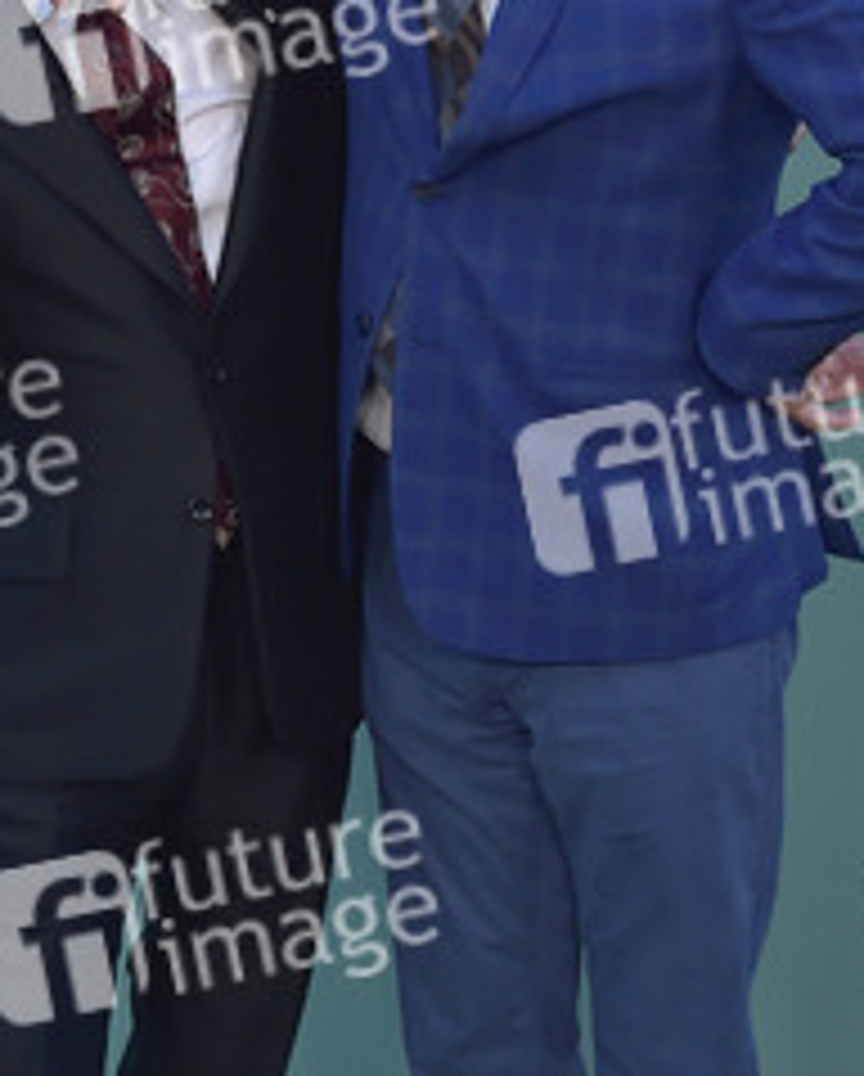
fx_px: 2200
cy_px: 243
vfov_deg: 27.0
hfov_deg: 22.2
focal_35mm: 69
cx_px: 340
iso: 400
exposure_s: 1/250
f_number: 6.3
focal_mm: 44
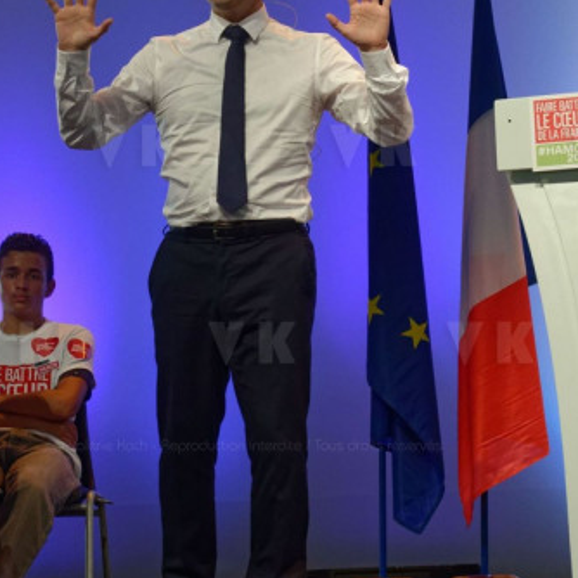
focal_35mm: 160
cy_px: 185
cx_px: 250
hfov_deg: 10.9
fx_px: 3023
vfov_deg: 10.9
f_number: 5.6
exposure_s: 1/320
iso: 1000
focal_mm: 70
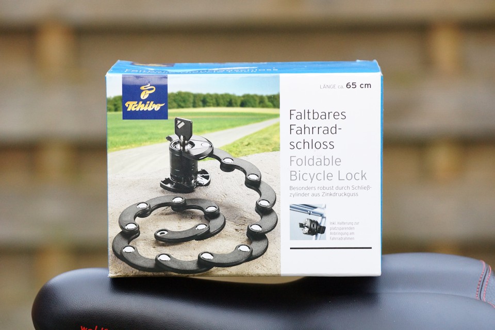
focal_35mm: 202
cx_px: 248
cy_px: 165
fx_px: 2784
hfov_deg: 10.2
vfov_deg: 6.8
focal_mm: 135
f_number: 5.6
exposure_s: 1/500
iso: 1600
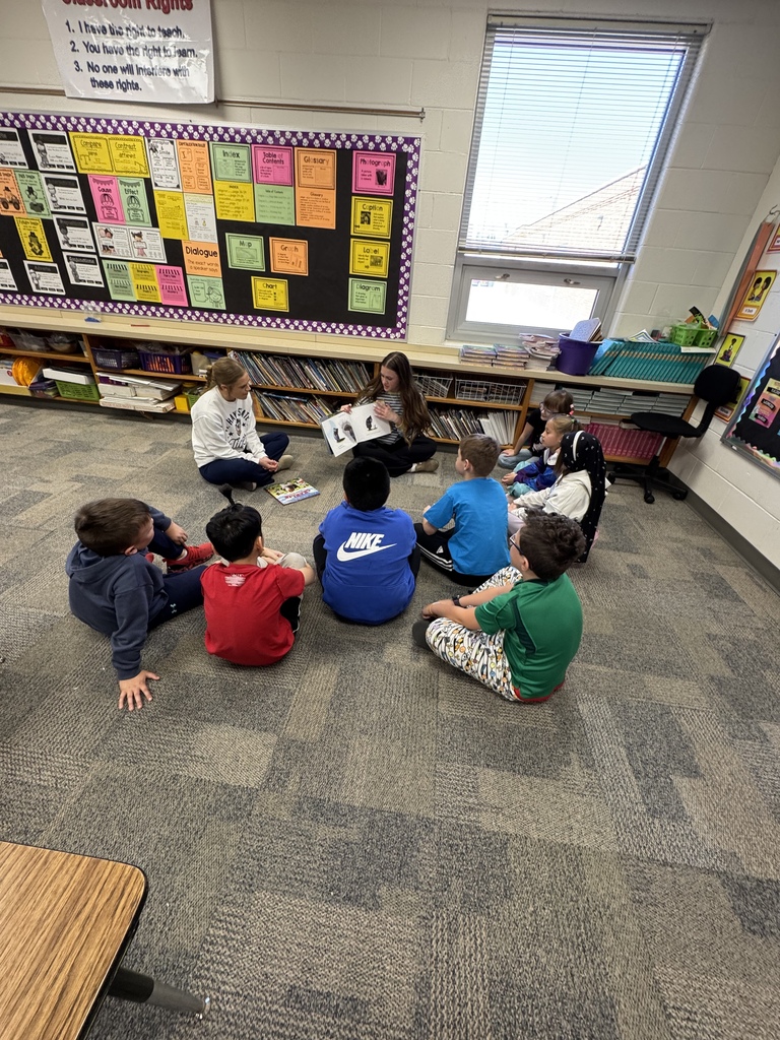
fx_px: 421
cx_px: 390
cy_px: 520
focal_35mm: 14
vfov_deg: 102.1
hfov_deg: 85.7
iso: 160
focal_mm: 2.22
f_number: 2.2
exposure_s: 1/60
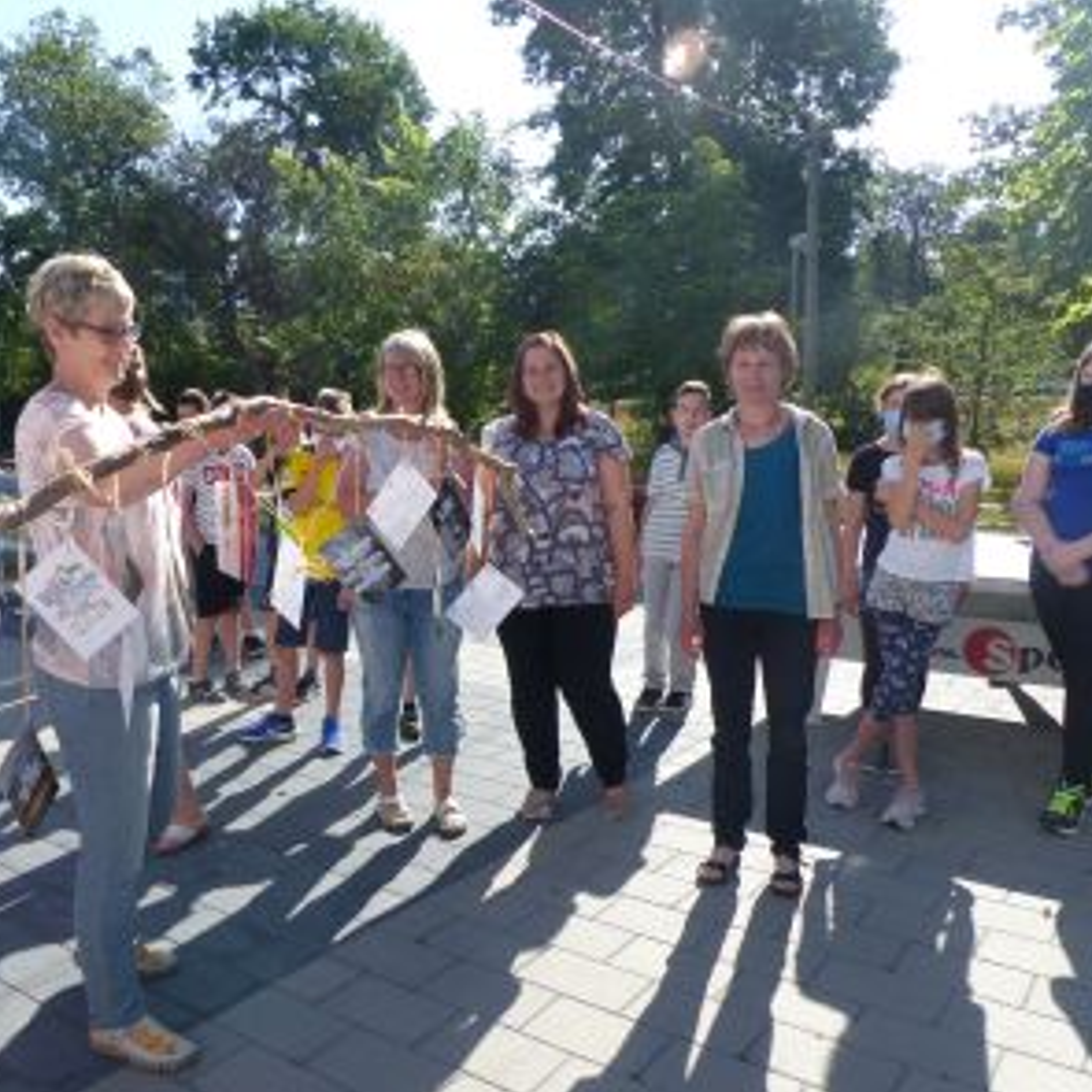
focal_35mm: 30
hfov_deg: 53.5
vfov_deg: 54.0
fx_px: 1071
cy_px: 552
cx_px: 415
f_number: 2.8
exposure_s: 1/800
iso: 100
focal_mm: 4.5
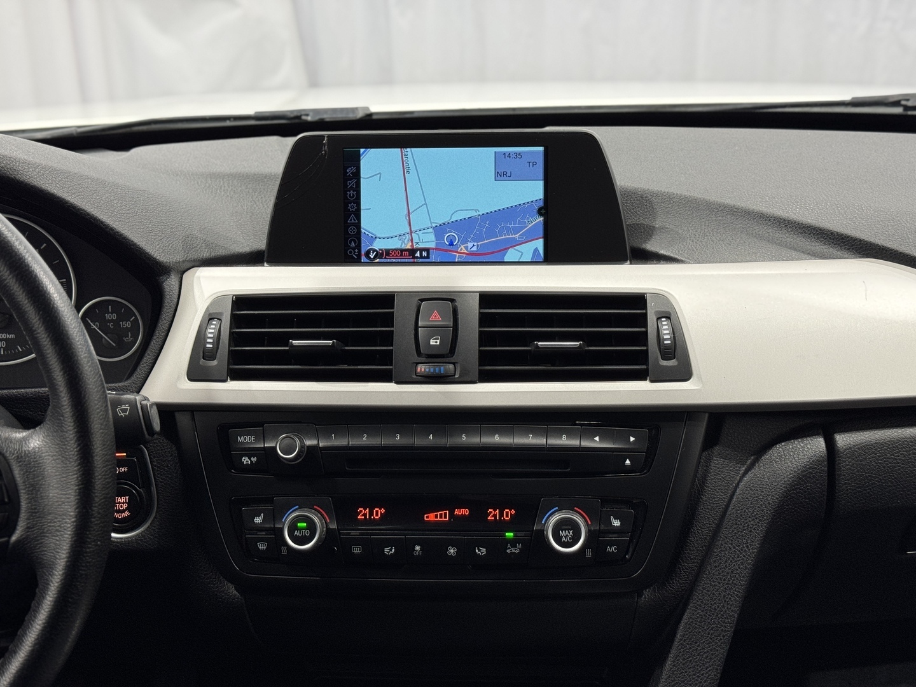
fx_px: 1270
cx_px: 458
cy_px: 344
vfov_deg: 30.3
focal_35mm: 48
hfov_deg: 39.7
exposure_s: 1/50
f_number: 1.78
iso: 80
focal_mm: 6.76
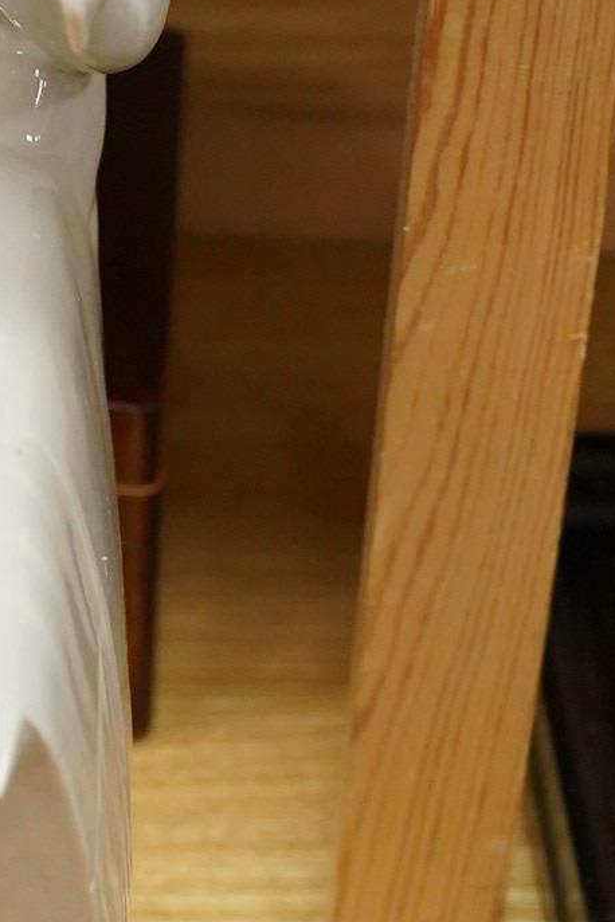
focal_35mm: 129
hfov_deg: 10.6
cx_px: 62
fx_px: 3305
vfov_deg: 15.8
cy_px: 698
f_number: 4
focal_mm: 30
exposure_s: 1/500
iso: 2500
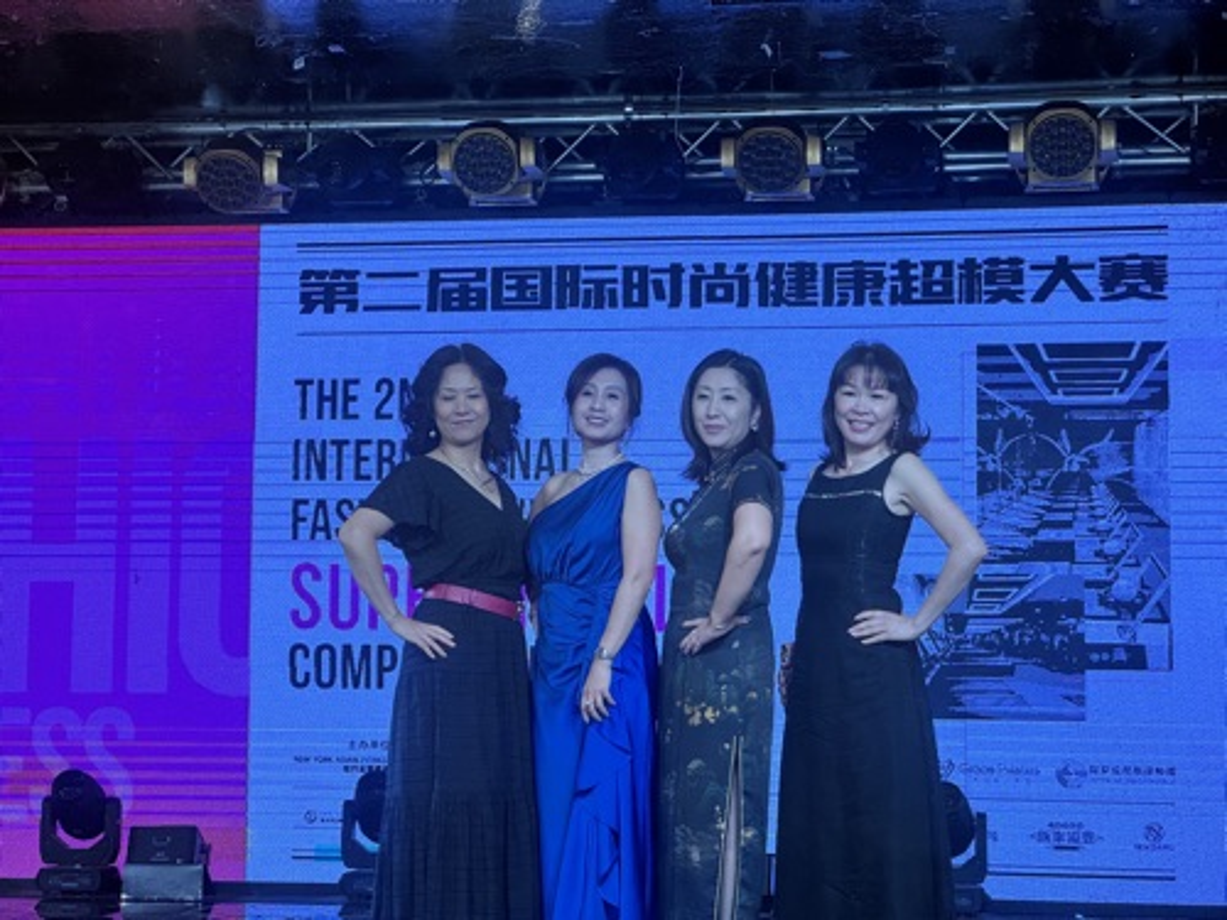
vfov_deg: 19.1
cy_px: 460
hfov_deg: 25.3
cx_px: 614
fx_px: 2729
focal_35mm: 77
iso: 125
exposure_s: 1/120
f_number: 2.8
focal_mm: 9
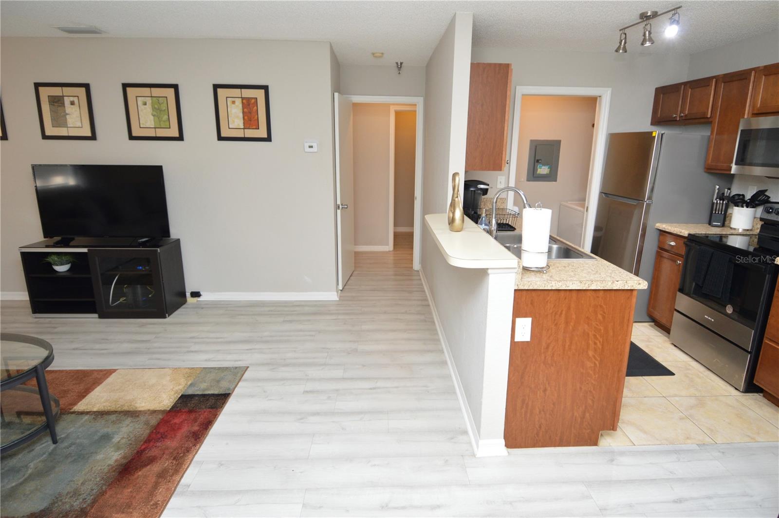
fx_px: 389
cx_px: 390
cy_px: 259
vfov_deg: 67.3
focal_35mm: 18
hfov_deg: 90.1
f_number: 4
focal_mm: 12
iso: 500
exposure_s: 1/60
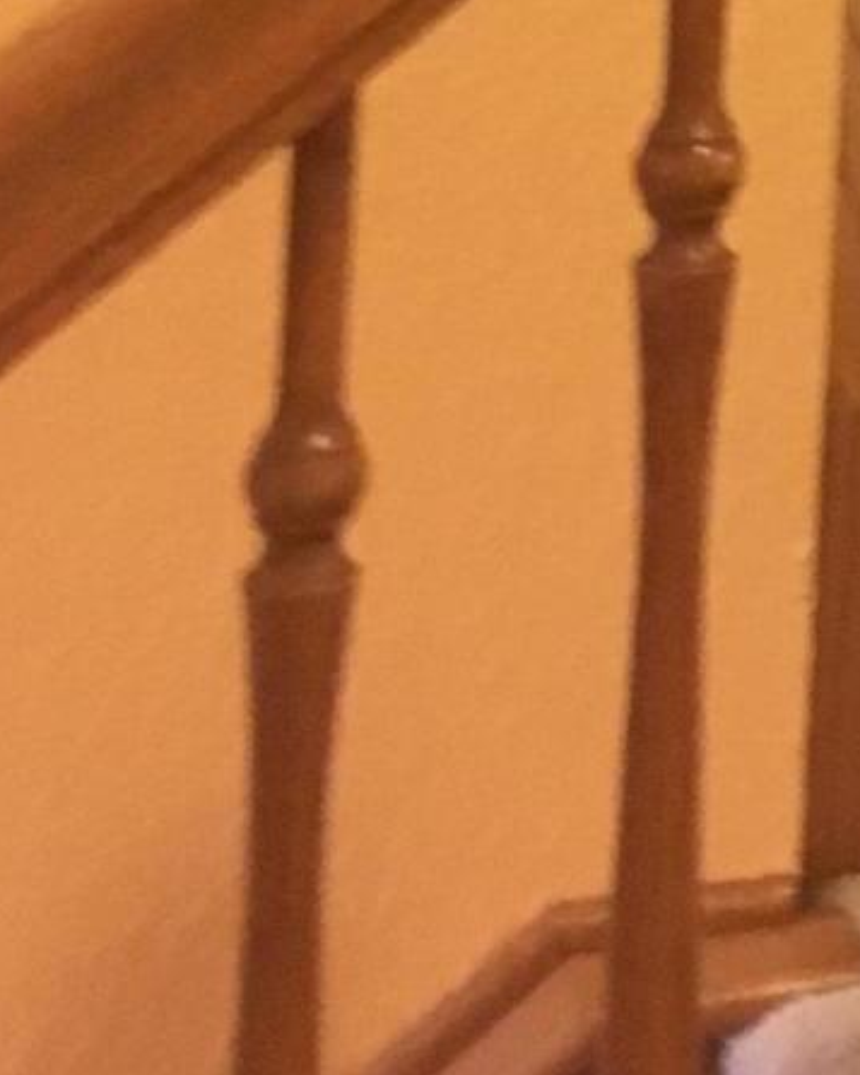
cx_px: 1665
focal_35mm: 127
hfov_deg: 11.1
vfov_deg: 13.1
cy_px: -1063
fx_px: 4039
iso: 250
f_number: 2.2
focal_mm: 4.15
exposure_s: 1/15
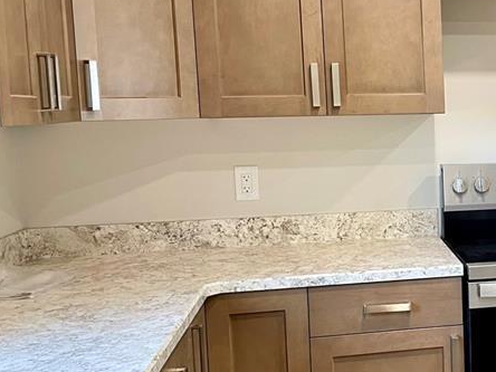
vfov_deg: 24.4
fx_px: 860
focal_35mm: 60
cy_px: 184
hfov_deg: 29.0
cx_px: 551
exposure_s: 1/60
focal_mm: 4.2
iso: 80
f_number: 1.6
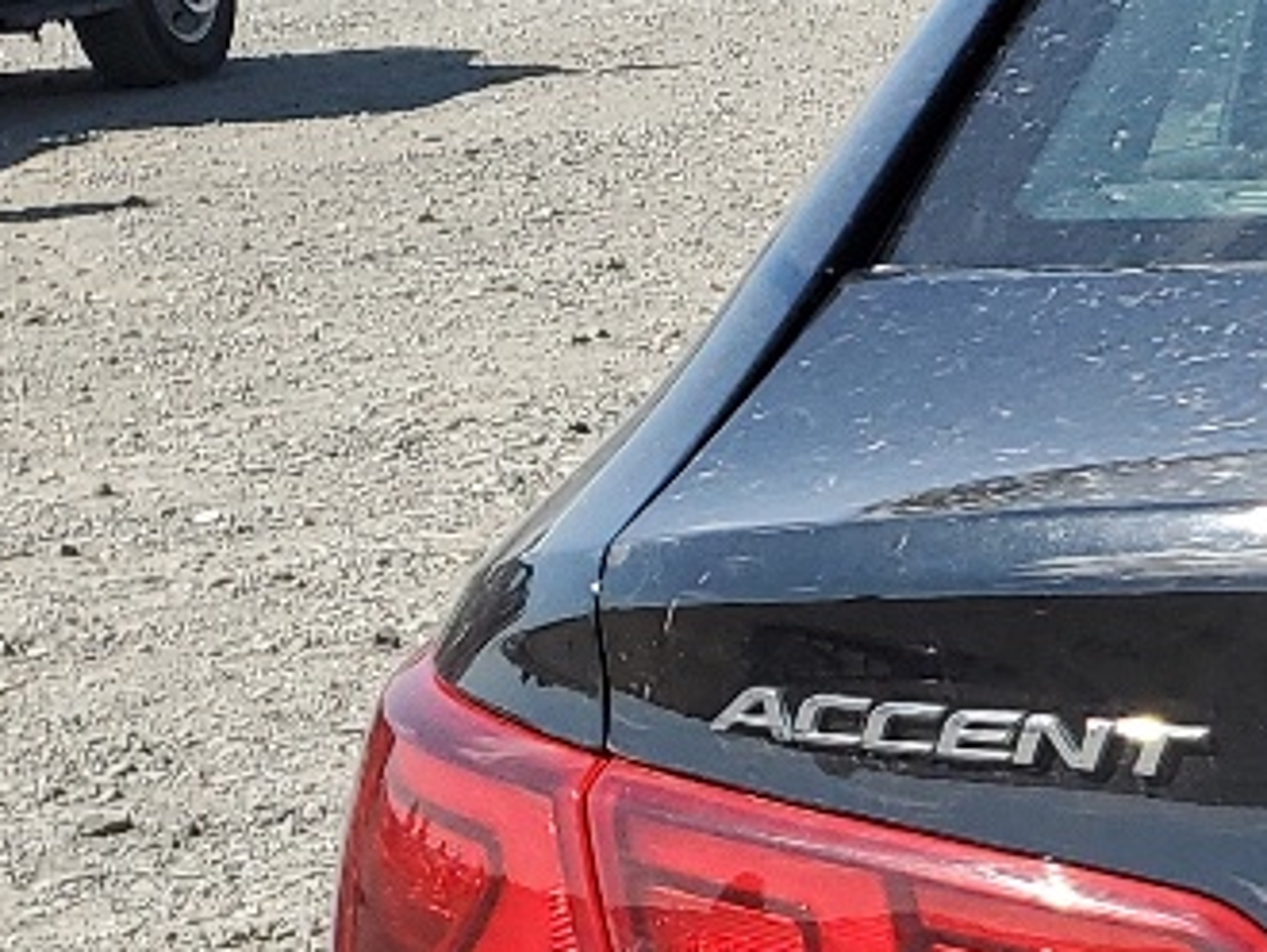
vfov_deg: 11.7
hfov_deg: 14.1
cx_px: 2162
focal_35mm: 126
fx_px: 4615
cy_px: 868
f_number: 1.5
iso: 50
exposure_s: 1/2500
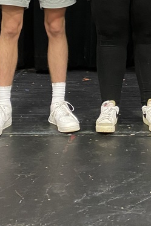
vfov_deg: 24.4
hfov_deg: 18.2
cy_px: -57
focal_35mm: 74
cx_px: 131
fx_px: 466
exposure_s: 1/40
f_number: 1.8
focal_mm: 4.25
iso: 500
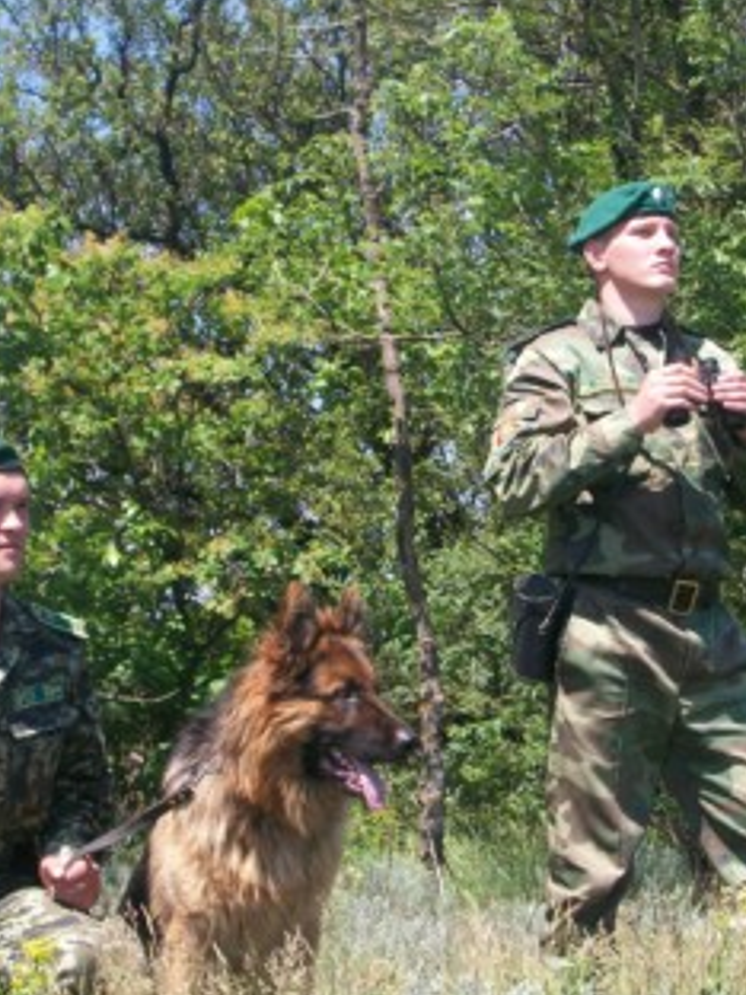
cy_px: 561
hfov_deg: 17.8
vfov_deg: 23.5
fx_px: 2385
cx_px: 392
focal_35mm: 83
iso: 80
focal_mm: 9.7
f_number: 4
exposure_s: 1/320
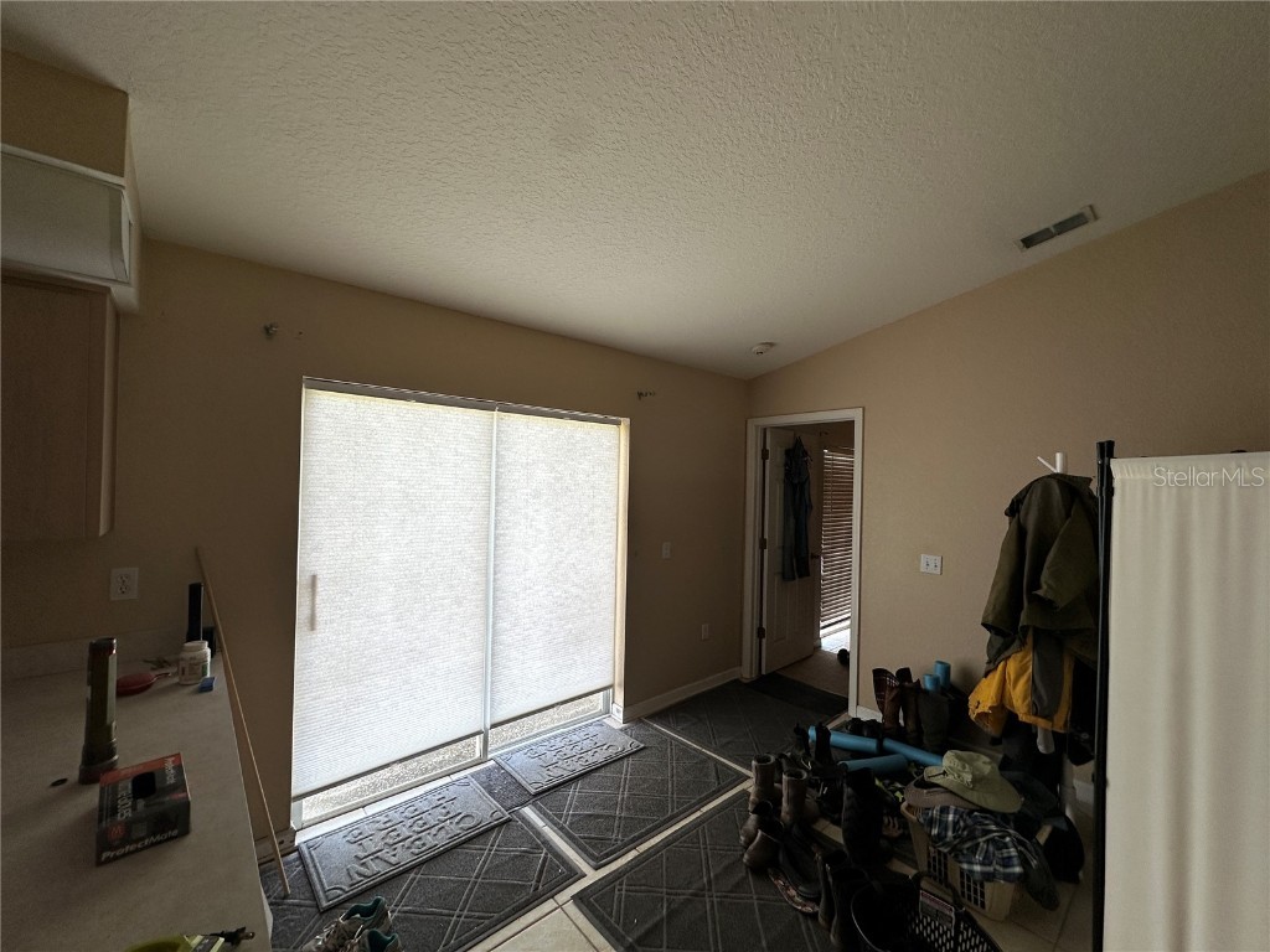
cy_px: 476
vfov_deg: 85.7
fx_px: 514
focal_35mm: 14
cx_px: 635
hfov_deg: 102.1
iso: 40
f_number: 2.2
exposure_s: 1/109
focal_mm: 2.22
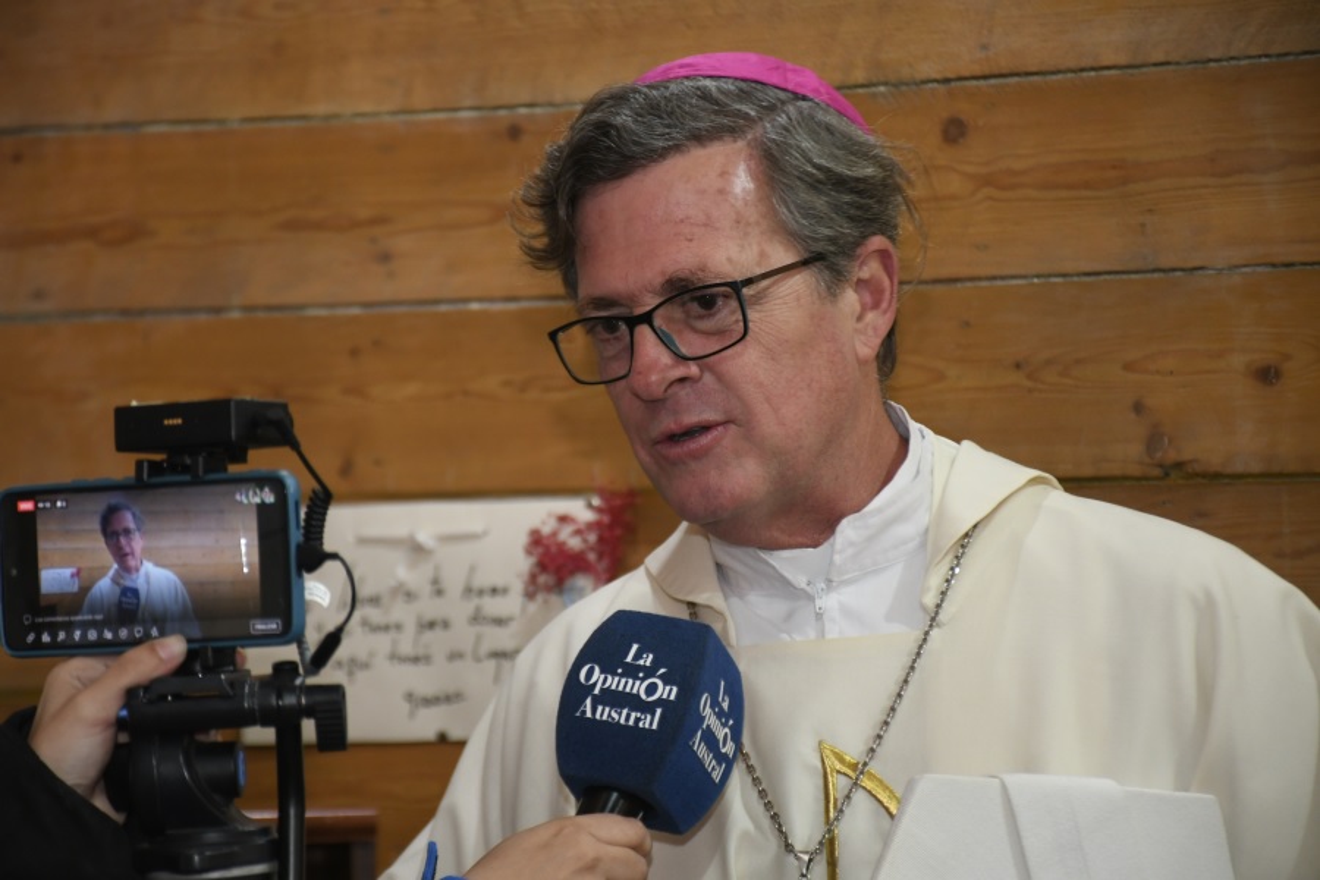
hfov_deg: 13.1
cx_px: 660
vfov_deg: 8.7
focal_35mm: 157
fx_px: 5756
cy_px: 440
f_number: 5.6
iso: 1000
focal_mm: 105
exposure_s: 1/50
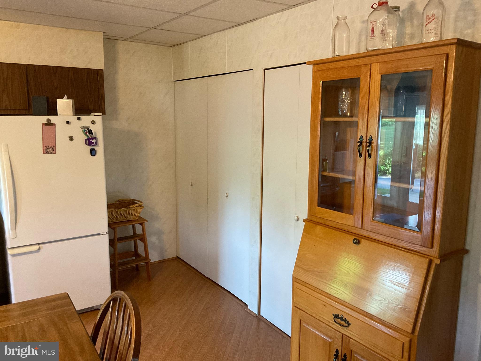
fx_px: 403
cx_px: 240
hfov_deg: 61.7
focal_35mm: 29
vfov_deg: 48.2
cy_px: 180
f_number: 1.8
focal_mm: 3
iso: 200
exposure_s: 1/60
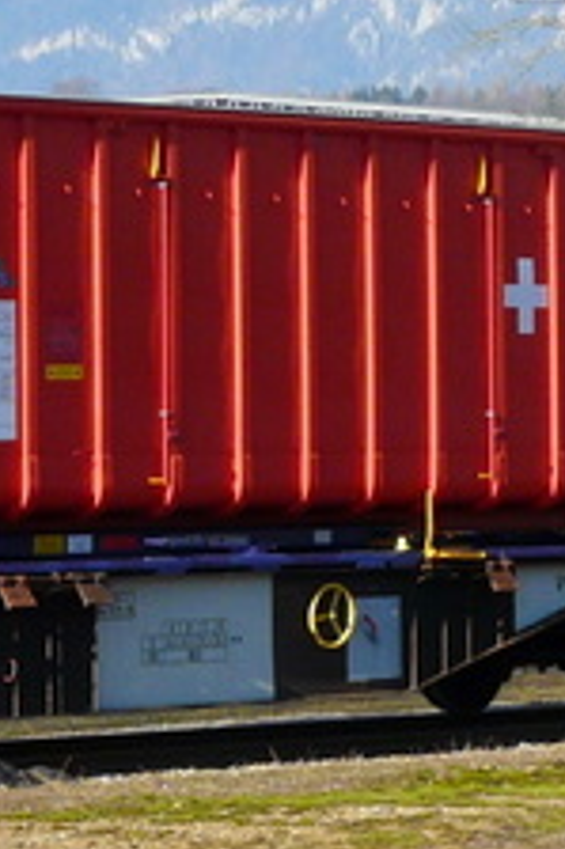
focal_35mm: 209
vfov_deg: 9.9
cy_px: 493
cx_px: 114
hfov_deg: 6.6
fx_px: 4927
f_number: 5.6
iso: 100
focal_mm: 7.4
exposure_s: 1/320
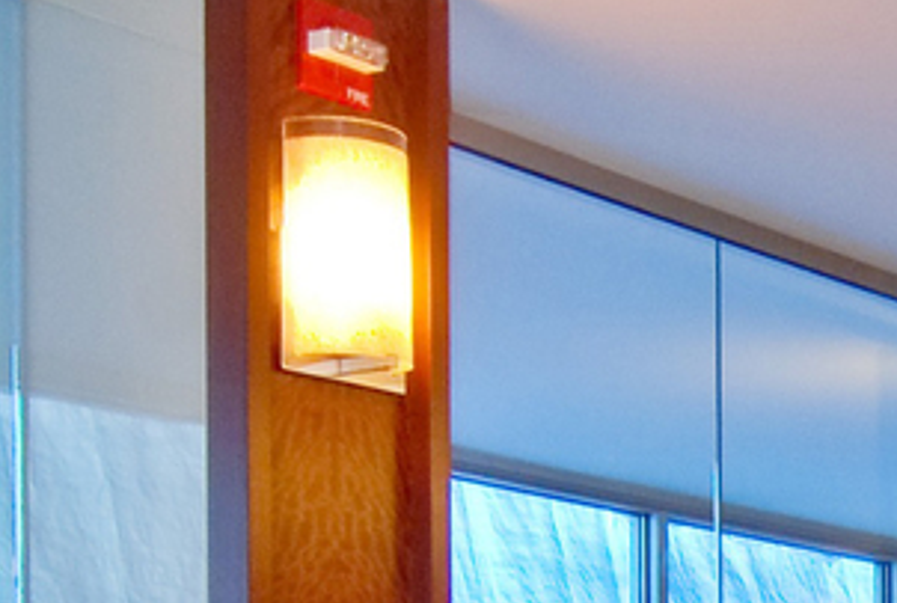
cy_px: 1081
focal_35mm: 96
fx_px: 2398
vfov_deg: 13.0
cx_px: 1103
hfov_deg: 19.8
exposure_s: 1/8
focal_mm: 12
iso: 320
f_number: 7.1
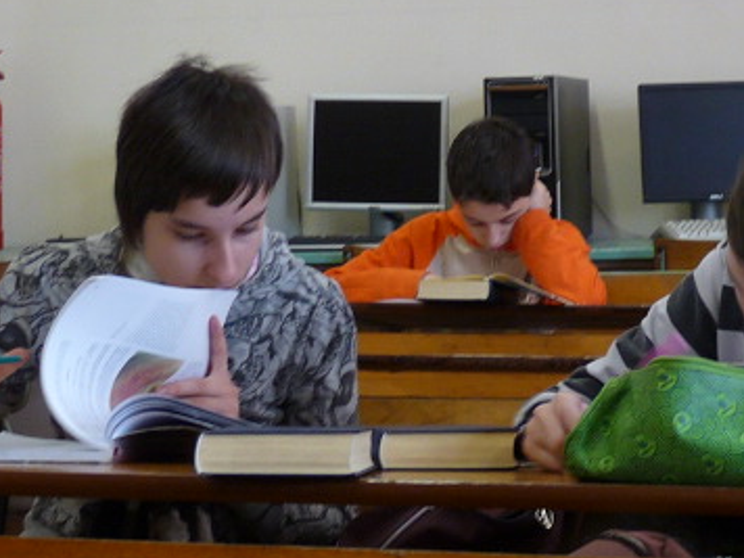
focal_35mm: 88
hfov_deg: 22.2
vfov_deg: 16.7
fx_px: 1891
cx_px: 481
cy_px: 138
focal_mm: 4.8
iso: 125
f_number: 2.8
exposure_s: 1/30
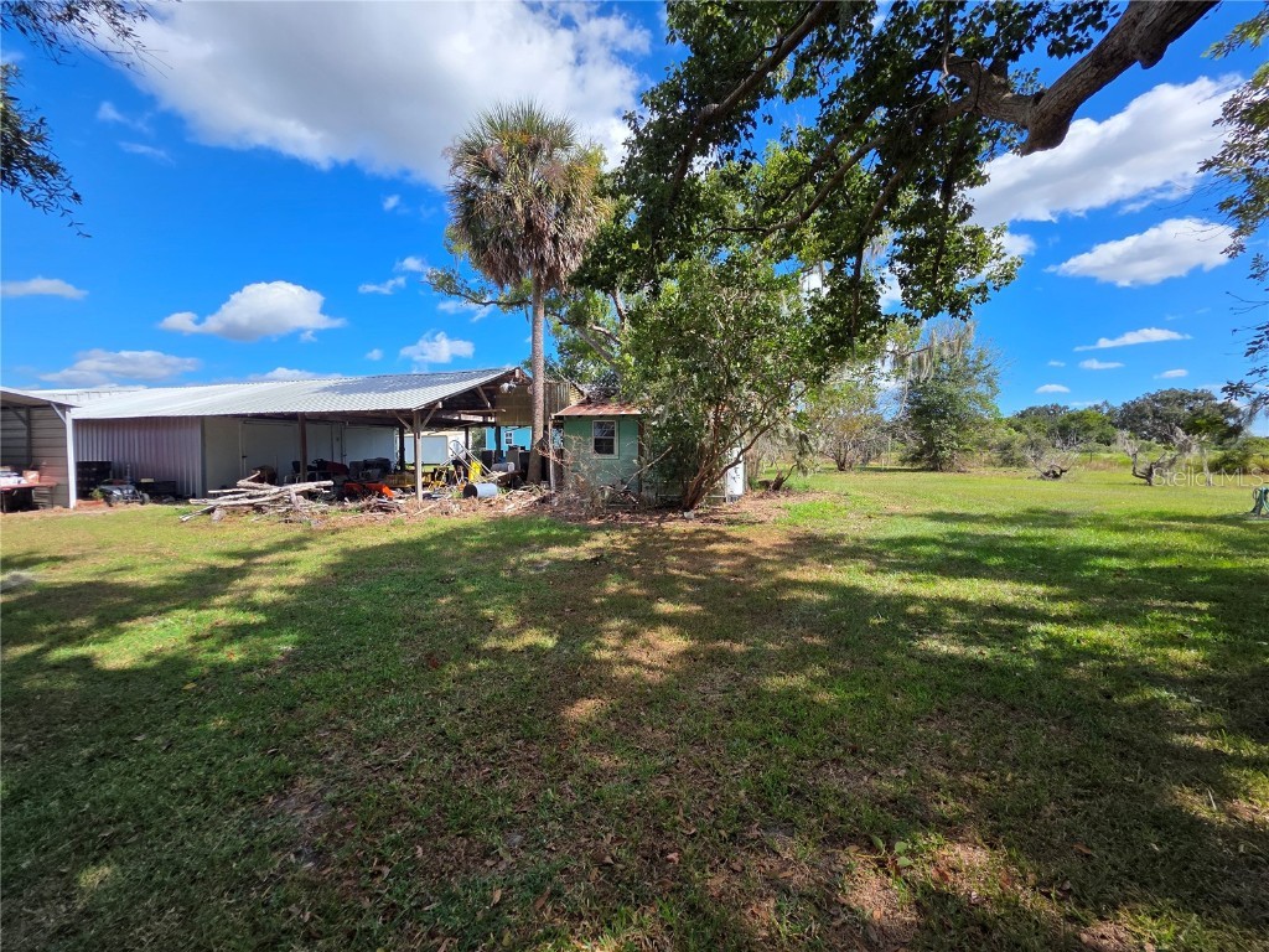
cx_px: 634
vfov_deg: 89.9
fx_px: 477
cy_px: 476
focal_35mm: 13
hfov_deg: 106.2
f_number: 1.9
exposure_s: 1/1756
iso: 40
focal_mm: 2.2
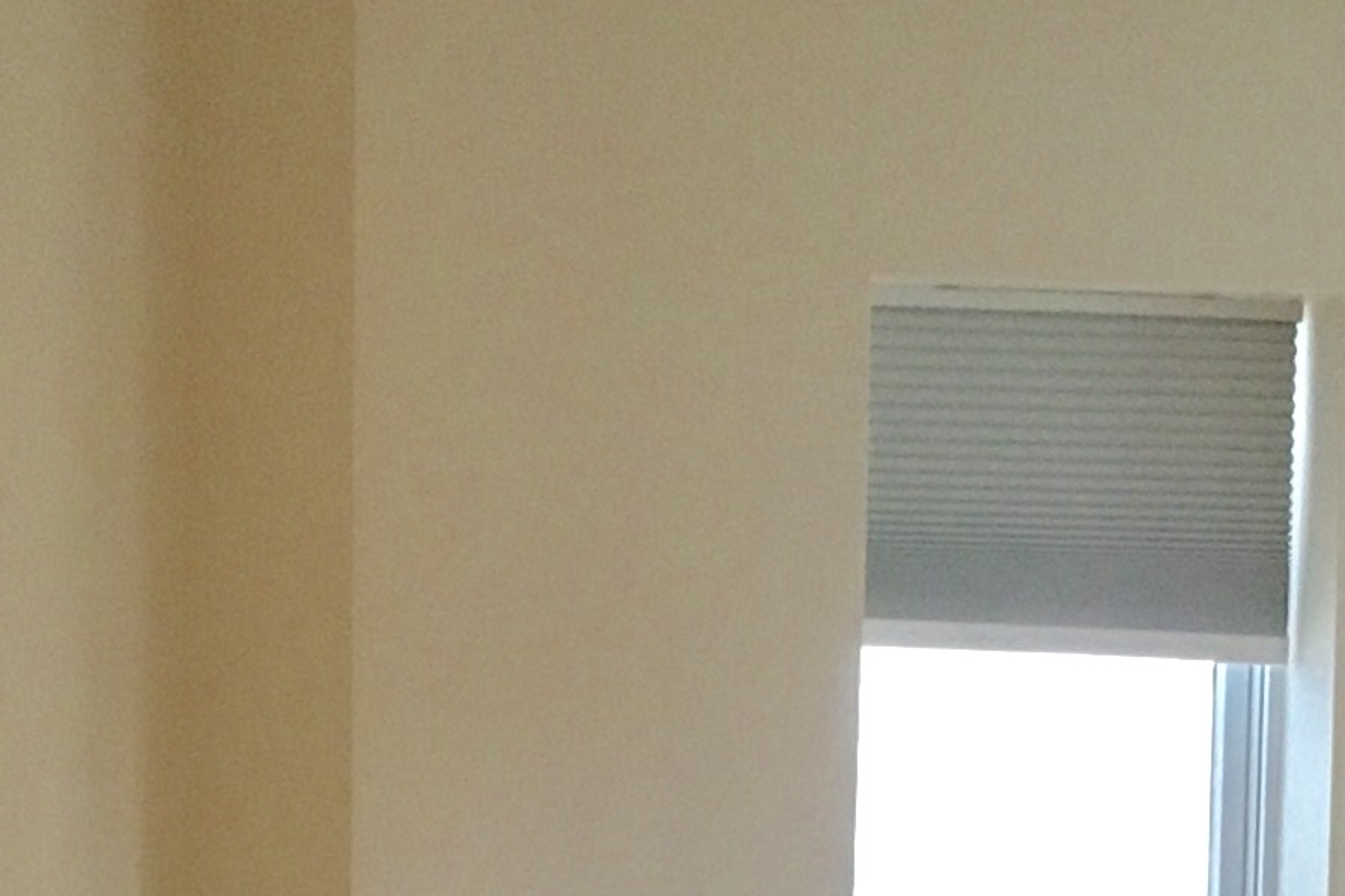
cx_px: 578
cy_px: 1663
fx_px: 5081
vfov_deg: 9.5
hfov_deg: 15.1
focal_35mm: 136
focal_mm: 4.15
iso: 160
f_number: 2.2
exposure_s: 1/30
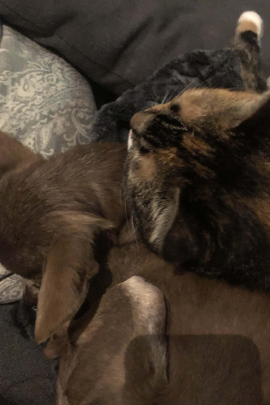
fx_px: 461
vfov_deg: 47.4
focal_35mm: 41
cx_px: 173
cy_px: 208
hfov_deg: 32.4
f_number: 1.8
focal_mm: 3.99
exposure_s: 1/4
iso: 1000
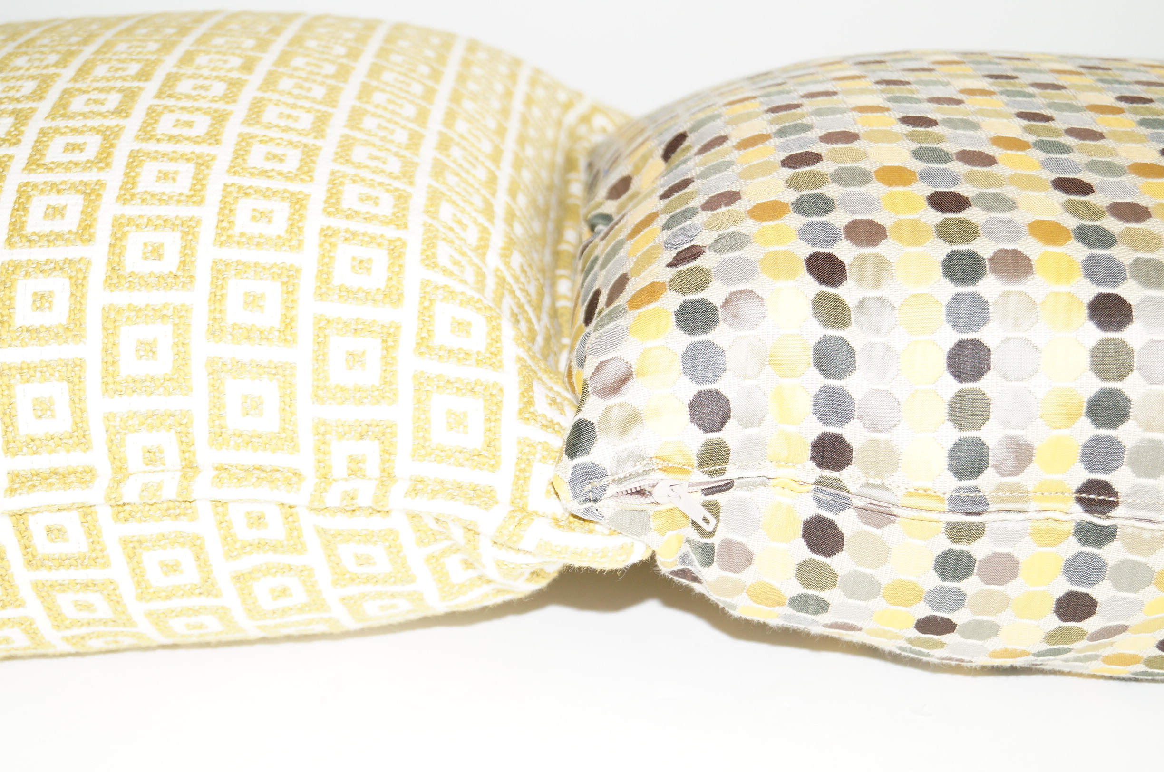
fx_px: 1695
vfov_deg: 25.7
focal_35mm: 52
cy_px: 386
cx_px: 582
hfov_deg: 37.9
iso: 400
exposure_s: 1/60
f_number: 5
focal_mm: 35
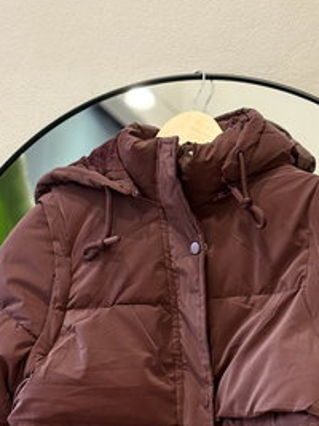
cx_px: 206
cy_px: 352
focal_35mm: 104
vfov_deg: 18.7
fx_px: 1279
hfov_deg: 14.2
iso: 100
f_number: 1.6
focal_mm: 5.96
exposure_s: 1/50
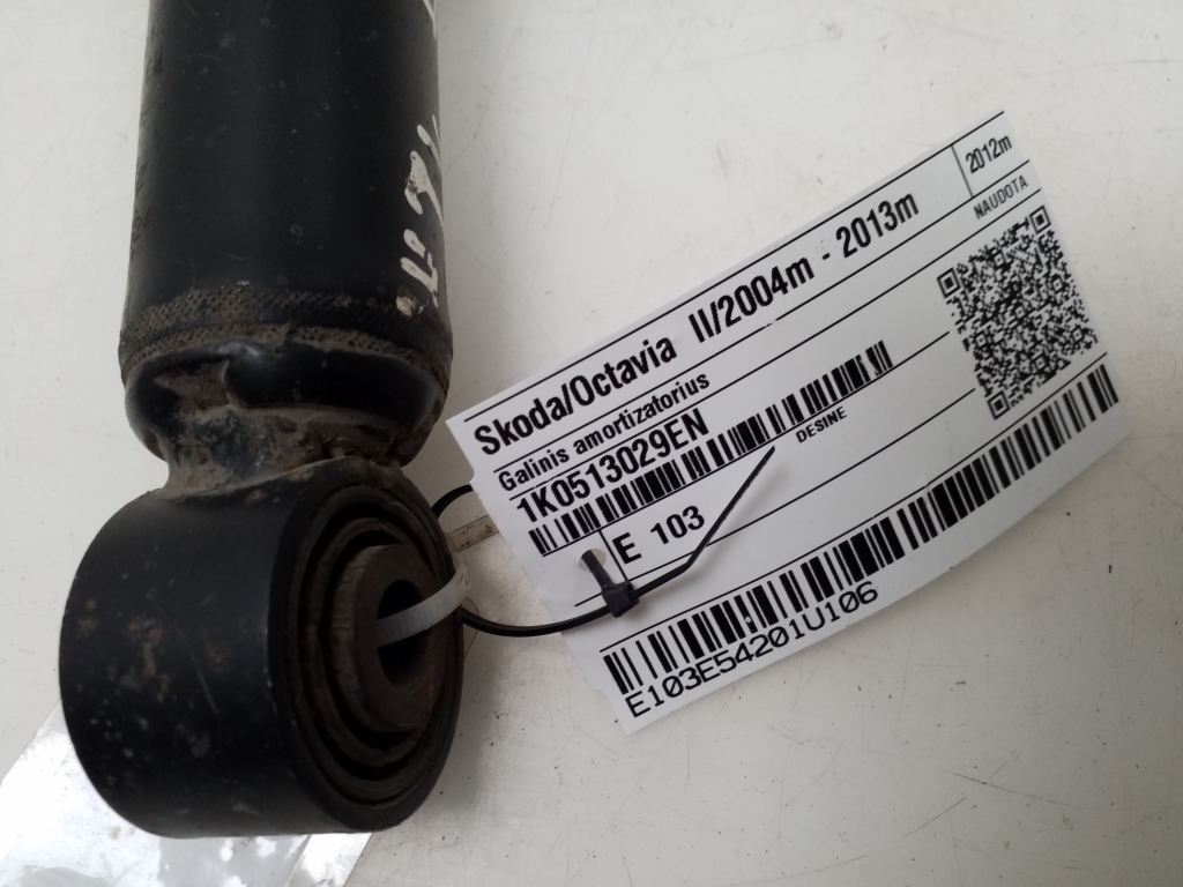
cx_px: 592
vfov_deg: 51.4
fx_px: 923
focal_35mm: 27
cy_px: 444
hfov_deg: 65.3
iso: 80
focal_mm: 3.6
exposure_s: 1/50
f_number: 1.9
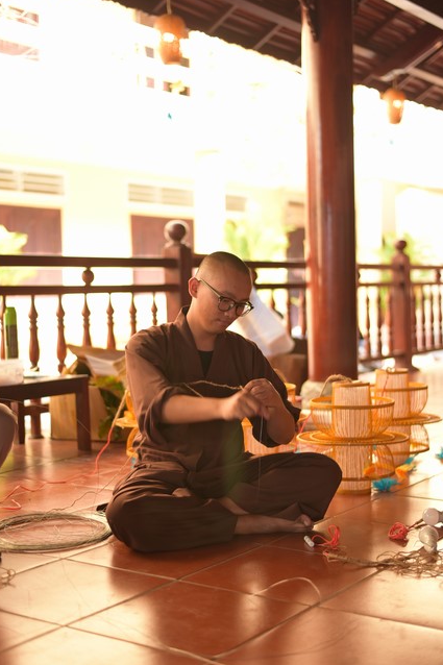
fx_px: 942
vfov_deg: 38.9
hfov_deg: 26.5
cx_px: 221
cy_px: 329
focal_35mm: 51
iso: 100
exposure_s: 1/100
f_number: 2
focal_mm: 50
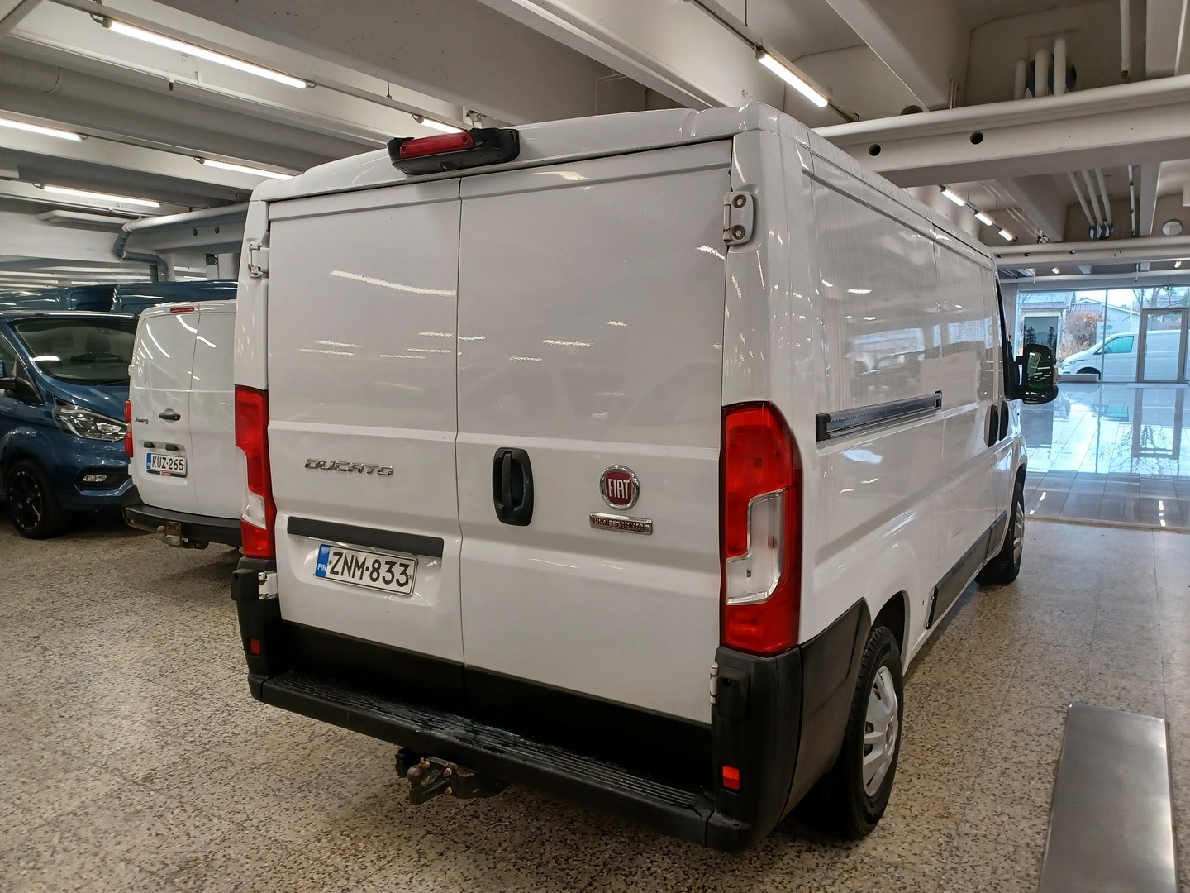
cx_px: 595
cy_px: 446
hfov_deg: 69.4
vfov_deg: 54.9
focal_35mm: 25
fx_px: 859
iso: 200
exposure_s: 1/50
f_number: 1.8
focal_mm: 4.6
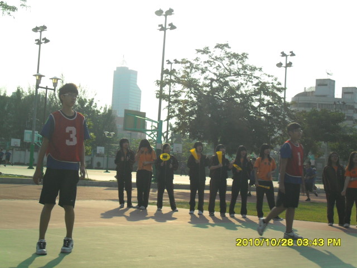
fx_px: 722
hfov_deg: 27.8
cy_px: 134
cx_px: 178
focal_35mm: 70
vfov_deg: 21.0
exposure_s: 1/125
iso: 100
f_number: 13.2
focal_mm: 12.3
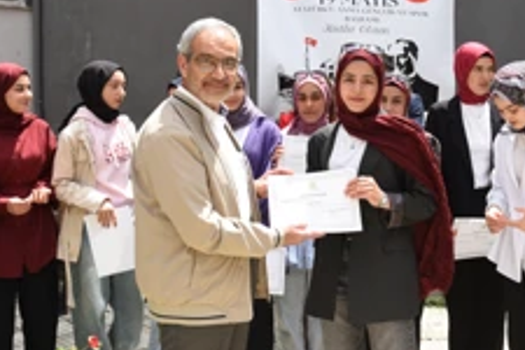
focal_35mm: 47
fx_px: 685
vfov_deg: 28.6
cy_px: 139
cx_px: 341
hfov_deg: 41.5
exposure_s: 1/200
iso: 200
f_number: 8
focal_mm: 24
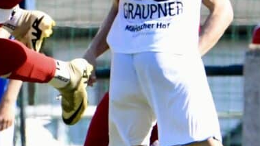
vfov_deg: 0.5
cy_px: -49
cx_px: 311
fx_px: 15605
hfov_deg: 1.0
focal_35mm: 2264
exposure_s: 1/1600
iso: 2500
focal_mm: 400
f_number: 10
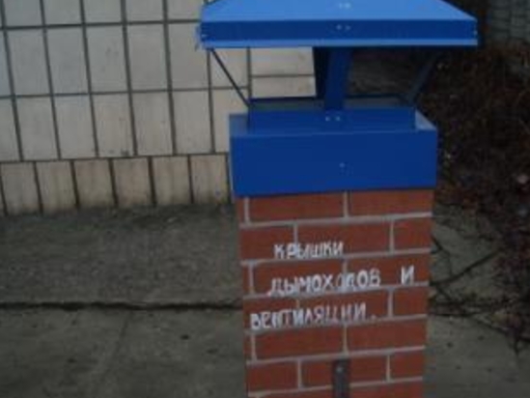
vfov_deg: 28.6
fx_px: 781
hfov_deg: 37.1
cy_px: 217
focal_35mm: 51
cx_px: 353
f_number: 2.8
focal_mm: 5.7
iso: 95
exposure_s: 1/60
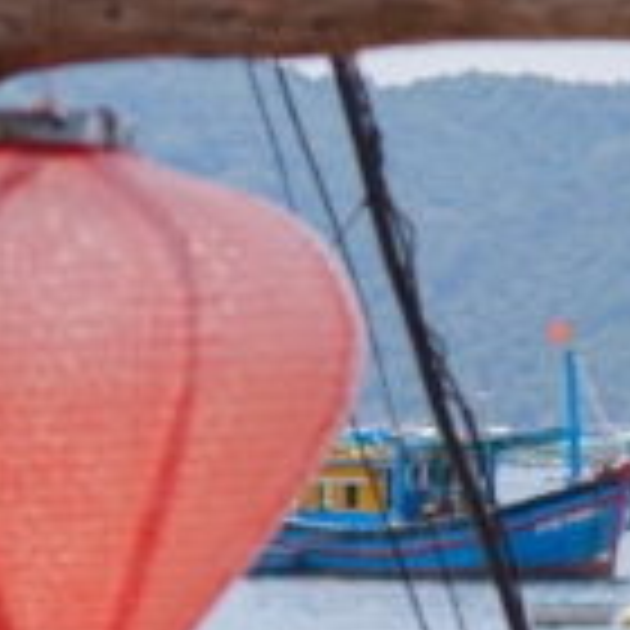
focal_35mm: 340
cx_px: 1771
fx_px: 7001
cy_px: 558
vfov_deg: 5.1
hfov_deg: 4.9
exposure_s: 1/1100
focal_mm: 45
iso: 200
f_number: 3.6
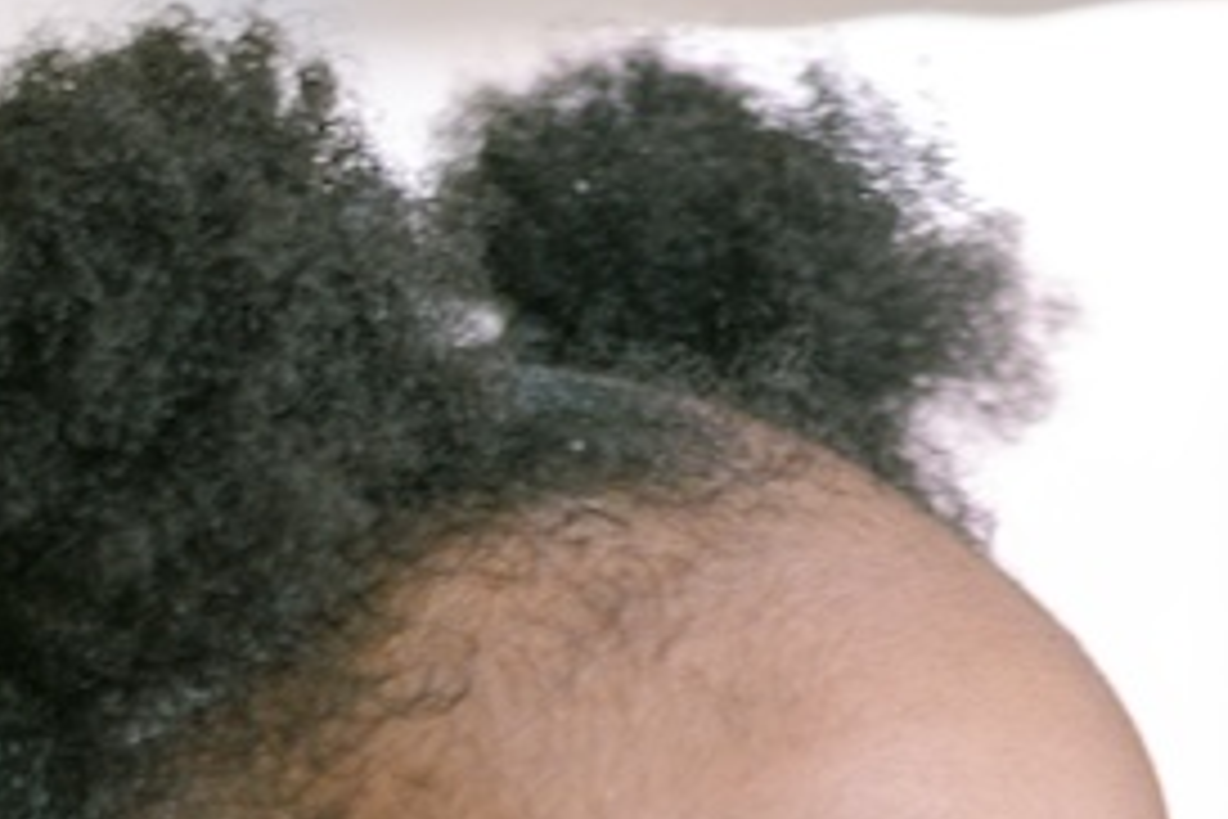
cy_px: 1566
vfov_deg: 6.1
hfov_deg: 9.3
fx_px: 7504
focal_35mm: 220
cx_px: 859
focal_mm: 50
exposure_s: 1/200
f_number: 2.2
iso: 1000
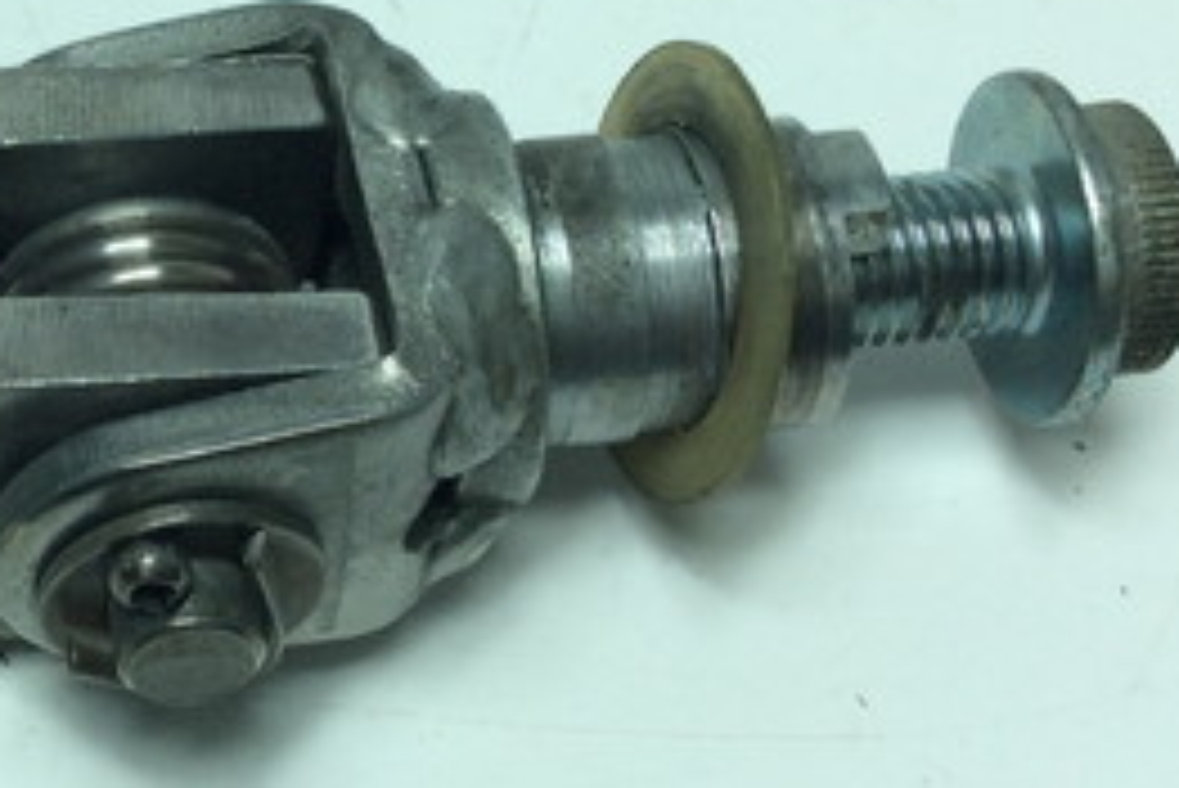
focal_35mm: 76
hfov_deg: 25.4
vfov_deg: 17.9
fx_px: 2490
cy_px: 221
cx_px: 4
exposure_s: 1/534
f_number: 2.4
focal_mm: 3.3
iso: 32
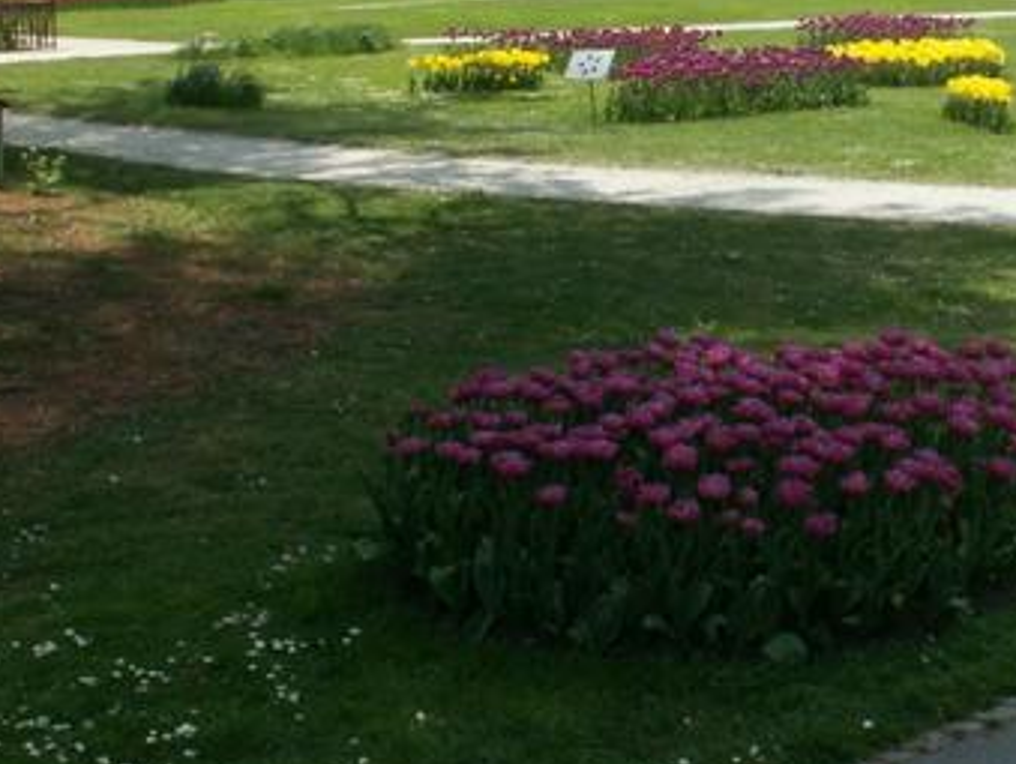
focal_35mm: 66
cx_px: 842
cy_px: 87
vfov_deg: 21.8
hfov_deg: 28.6
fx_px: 1939
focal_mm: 5.86
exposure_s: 1/100
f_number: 8
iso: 50
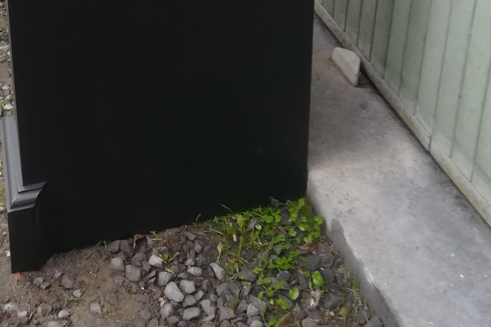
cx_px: 167
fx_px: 777
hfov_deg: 34.8
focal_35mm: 57
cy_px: -177
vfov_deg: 20.1
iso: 100
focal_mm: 3.83
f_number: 2.2
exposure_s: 1/33.3
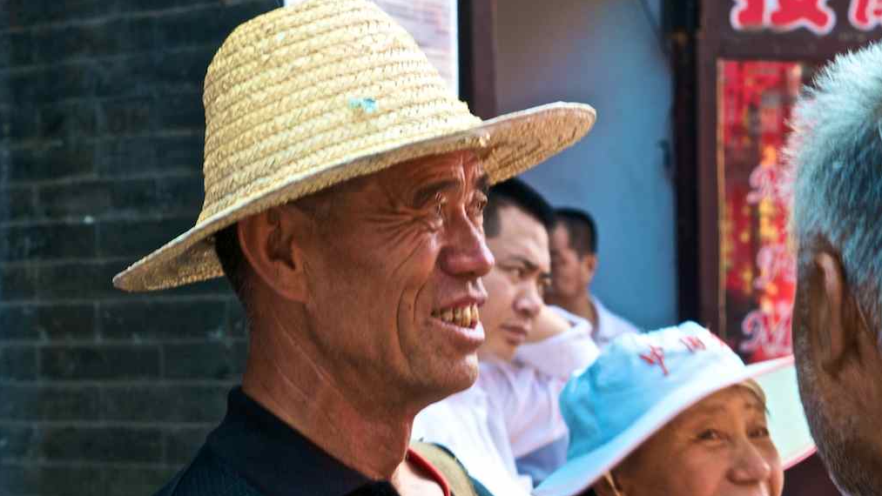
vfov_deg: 10.9
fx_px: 2596
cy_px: 237
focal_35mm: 111
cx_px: 441
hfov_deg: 19.3
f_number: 9
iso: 400
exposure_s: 1/80
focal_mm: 70
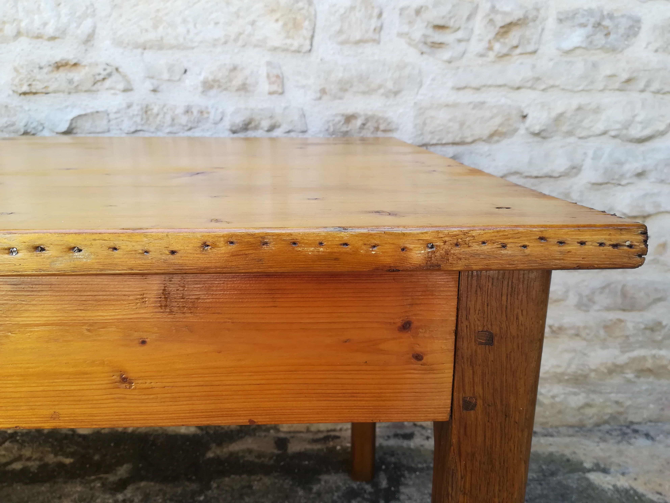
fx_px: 503
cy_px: 252
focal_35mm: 26
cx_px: 335
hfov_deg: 67.3
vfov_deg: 53.1
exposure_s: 1/100
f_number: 2.2
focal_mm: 3.83
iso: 64
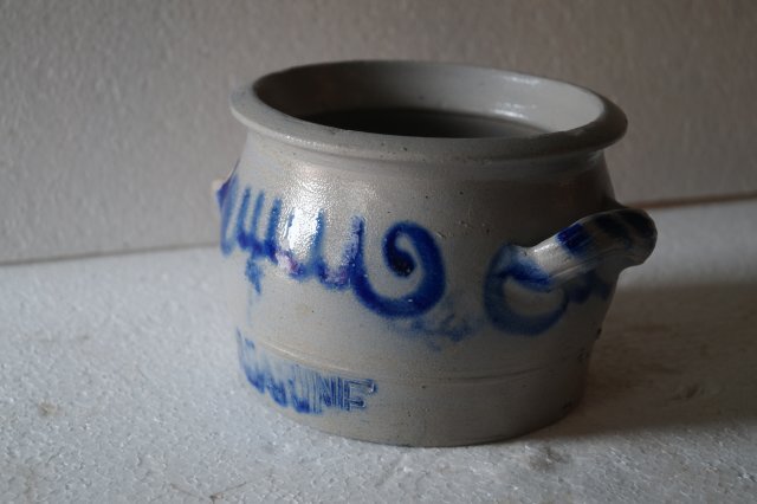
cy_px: 252
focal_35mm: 68
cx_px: 378
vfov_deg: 20.1
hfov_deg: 29.9
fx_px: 1419
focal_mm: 45
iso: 1250
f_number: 5.6
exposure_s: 1/80
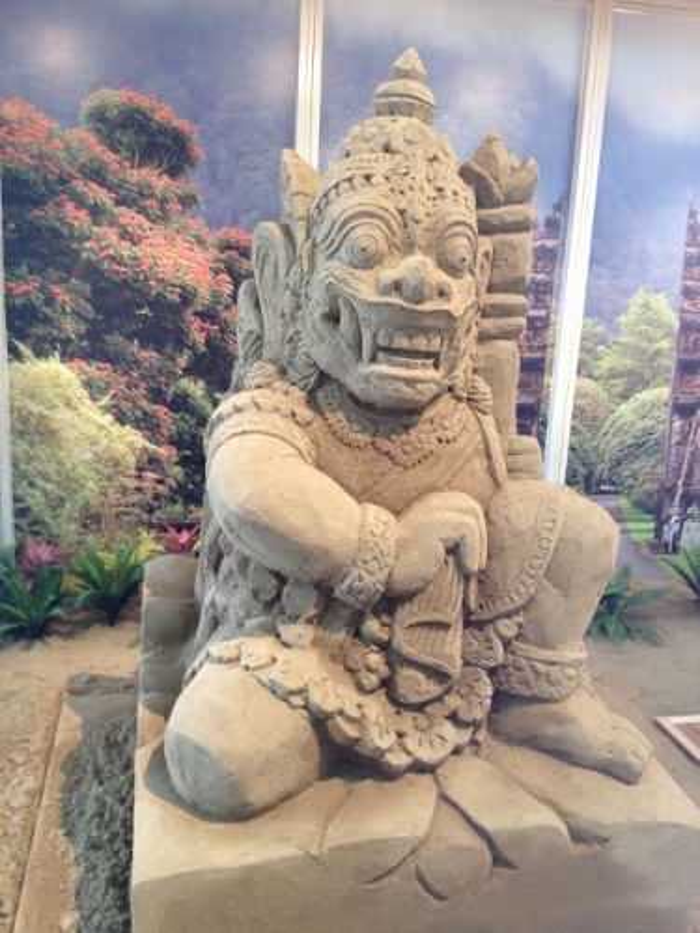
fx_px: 944
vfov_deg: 52.6
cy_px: 466
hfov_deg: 40.7
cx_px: 350
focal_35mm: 35
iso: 100
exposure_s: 1/20
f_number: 2.4
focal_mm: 4.28
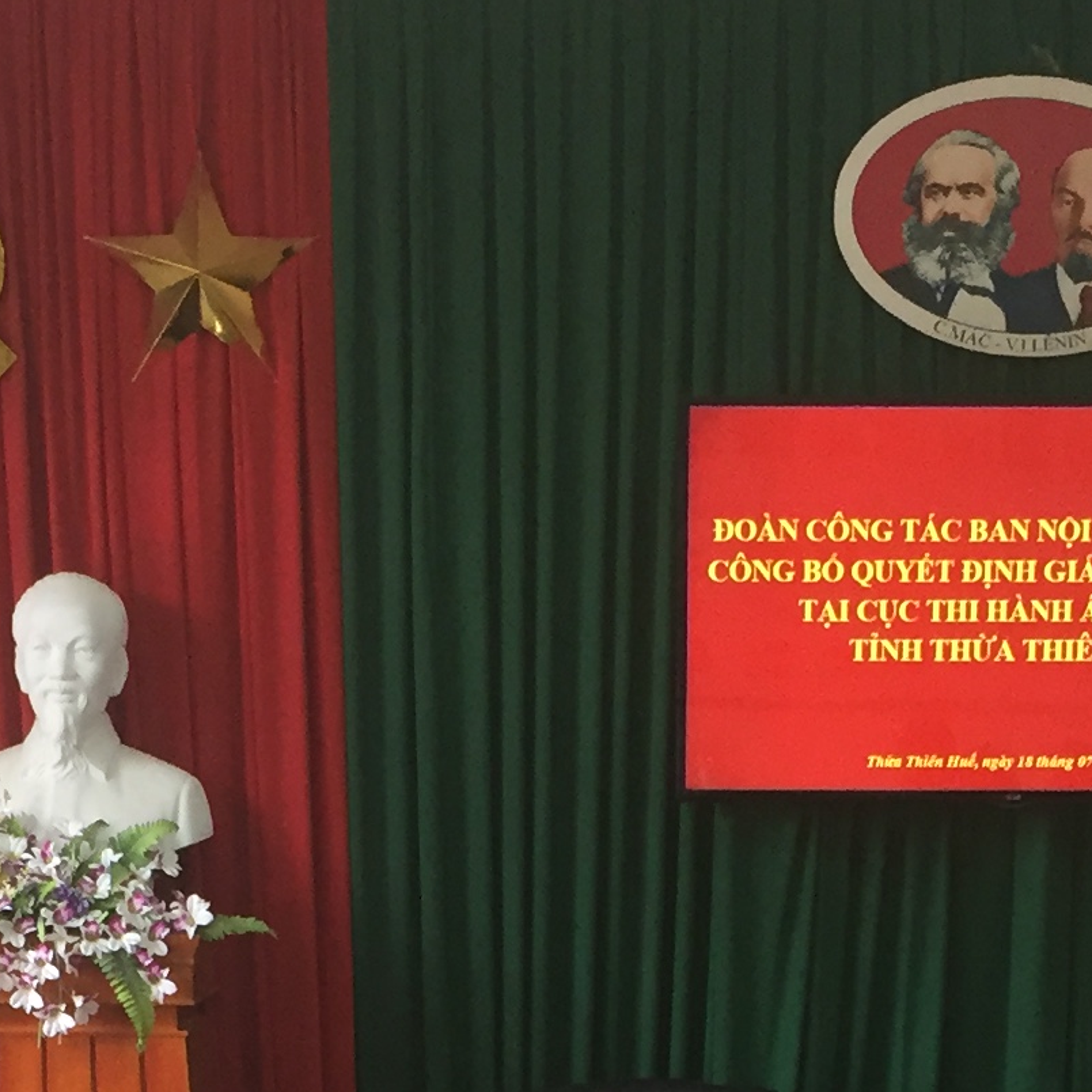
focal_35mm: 104
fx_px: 3712
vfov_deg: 16.0
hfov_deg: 16.7
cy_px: 1379
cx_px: 577
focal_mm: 4.15
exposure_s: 1/33
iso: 64
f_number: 2.2
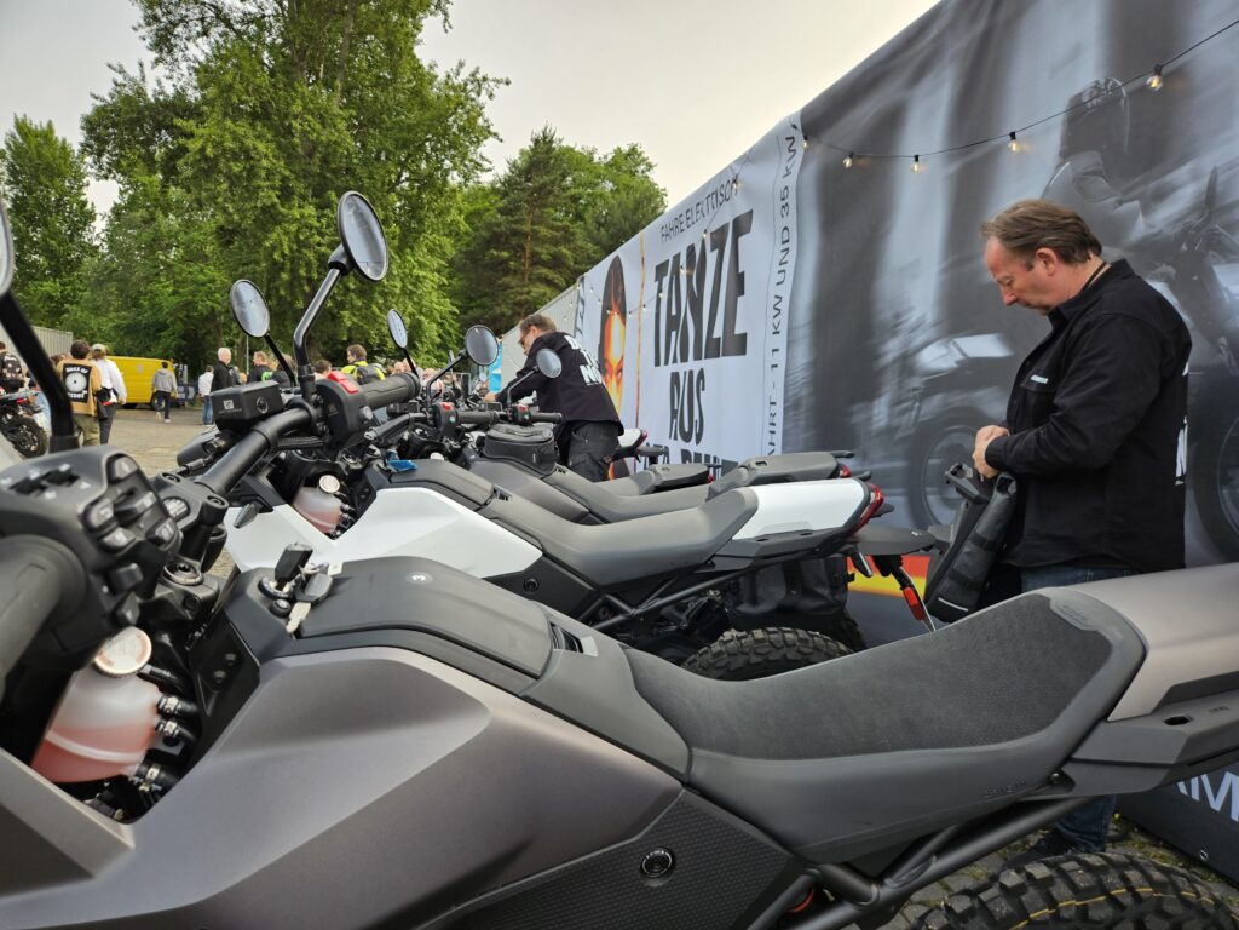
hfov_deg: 73.9
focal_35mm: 23
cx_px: 620
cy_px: 465
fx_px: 823
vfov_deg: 58.9
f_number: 1.8
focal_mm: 5.4
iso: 25
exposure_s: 1/305
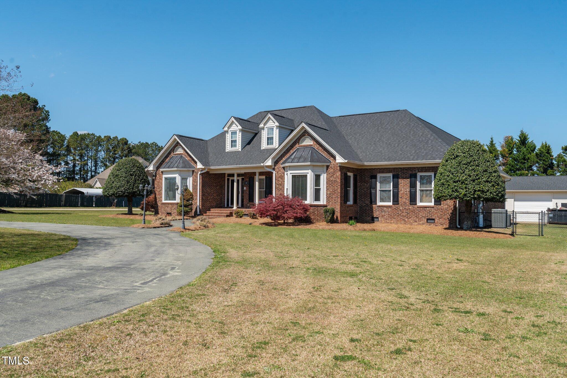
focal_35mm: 30
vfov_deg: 44.3
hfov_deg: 62.8
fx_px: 465
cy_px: 189
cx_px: 284
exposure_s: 1/800
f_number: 8
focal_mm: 29.5
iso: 250
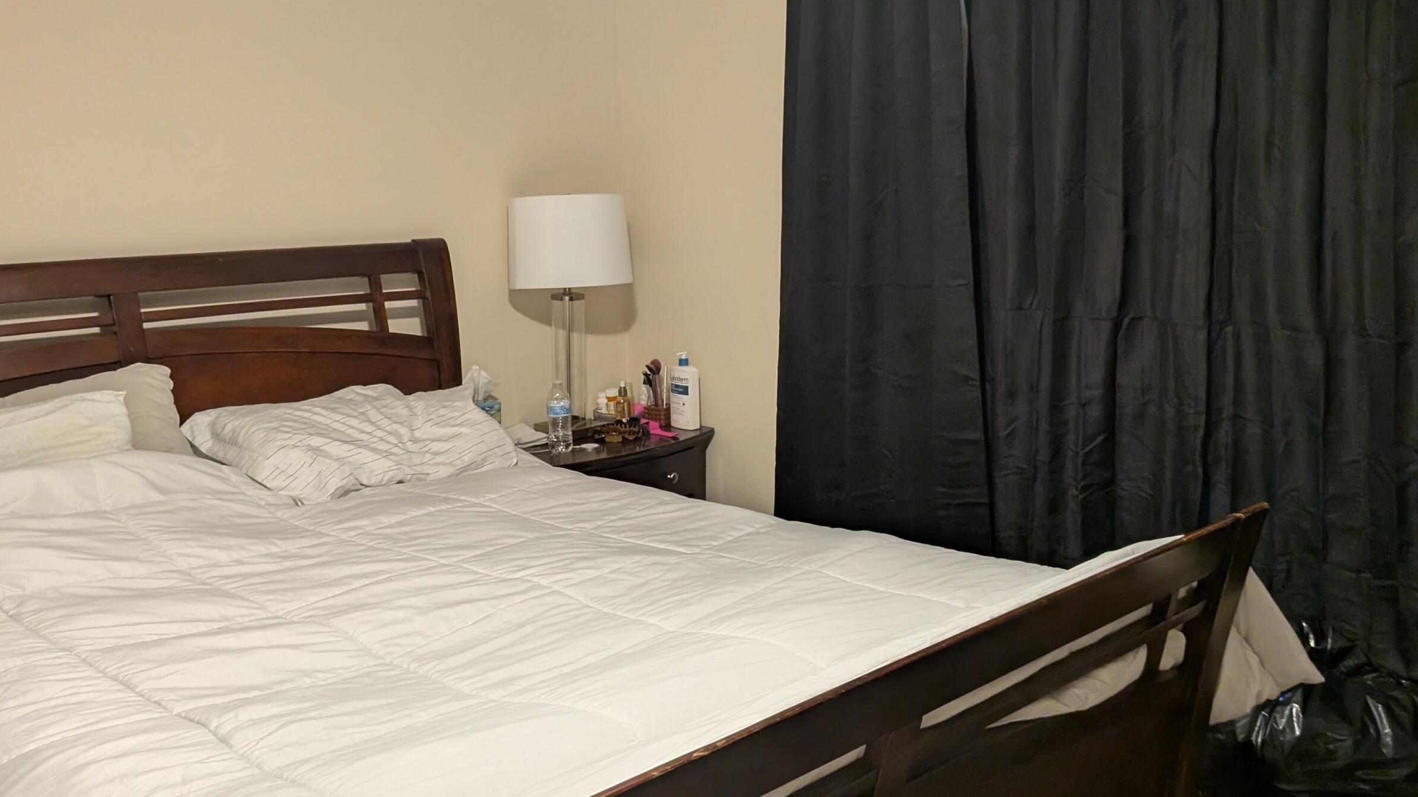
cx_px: 750
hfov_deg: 59.4
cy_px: 352
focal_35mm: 33
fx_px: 1241
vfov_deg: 35.6
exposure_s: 1/120
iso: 437
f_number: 1.7
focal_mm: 4.53
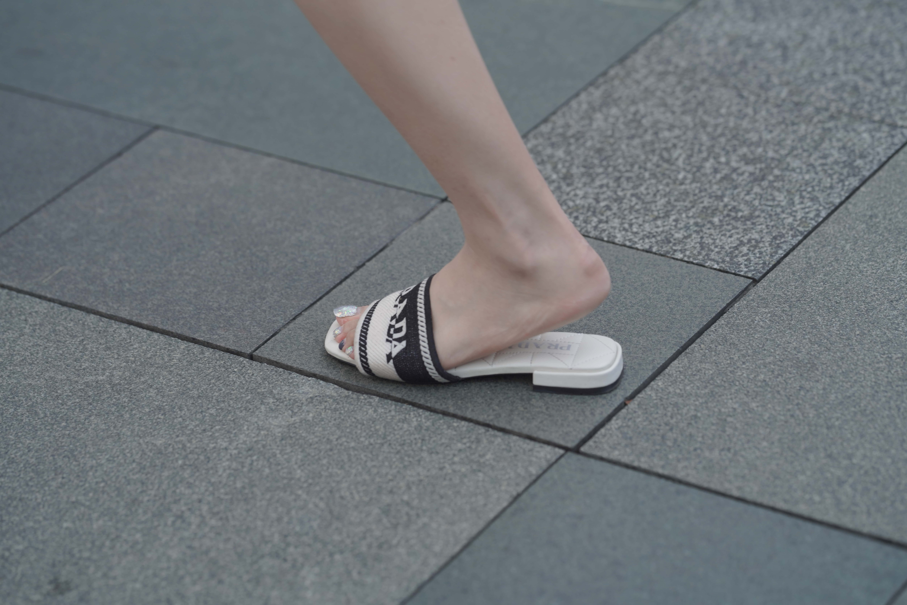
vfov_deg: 10.2
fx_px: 3401
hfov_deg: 15.2
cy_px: 302
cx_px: 454
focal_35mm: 135
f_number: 3.5
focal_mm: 135
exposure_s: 1/400
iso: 320
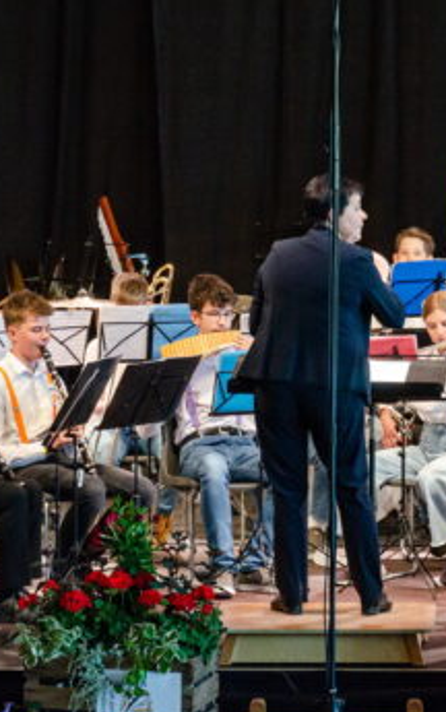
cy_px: 371
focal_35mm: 230
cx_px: 376
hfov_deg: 5.7
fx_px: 4467
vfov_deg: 9.1
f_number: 6.3
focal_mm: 80
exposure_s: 1/100
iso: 800
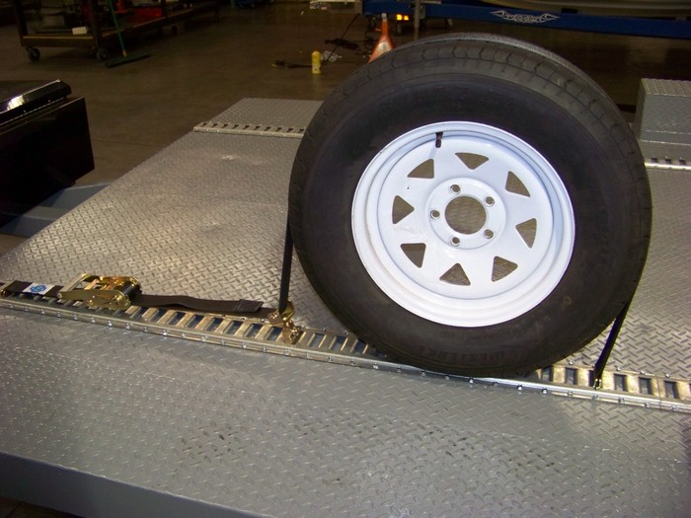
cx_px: 346
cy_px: 259
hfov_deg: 51.4
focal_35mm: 36
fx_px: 719
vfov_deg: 39.7
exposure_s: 1/30
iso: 200
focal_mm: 5.85
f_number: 2.8
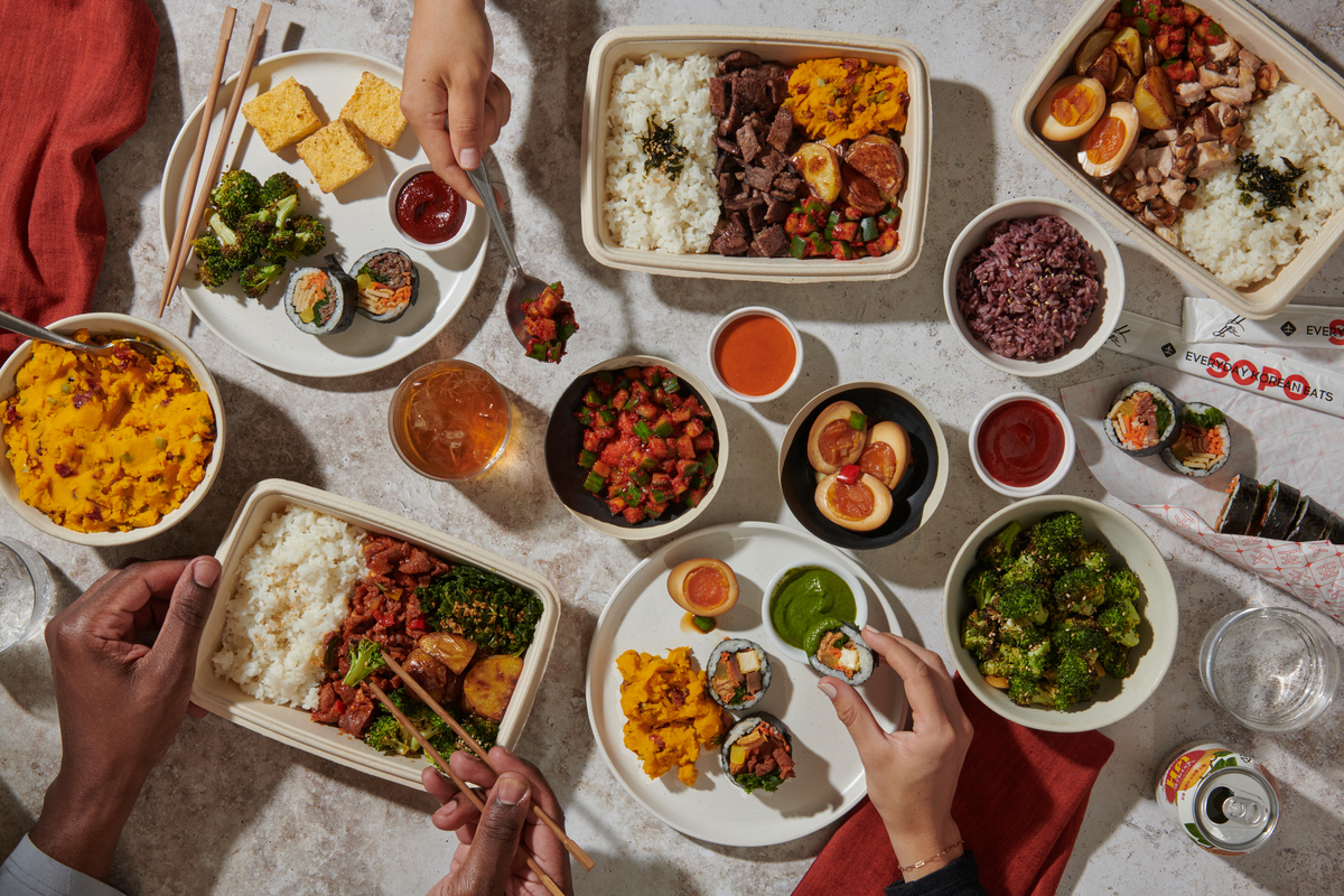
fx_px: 2240
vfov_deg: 22.6
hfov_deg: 33.4
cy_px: 448
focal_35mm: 60
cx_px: 672
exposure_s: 1/200
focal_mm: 60
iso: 200
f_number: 14
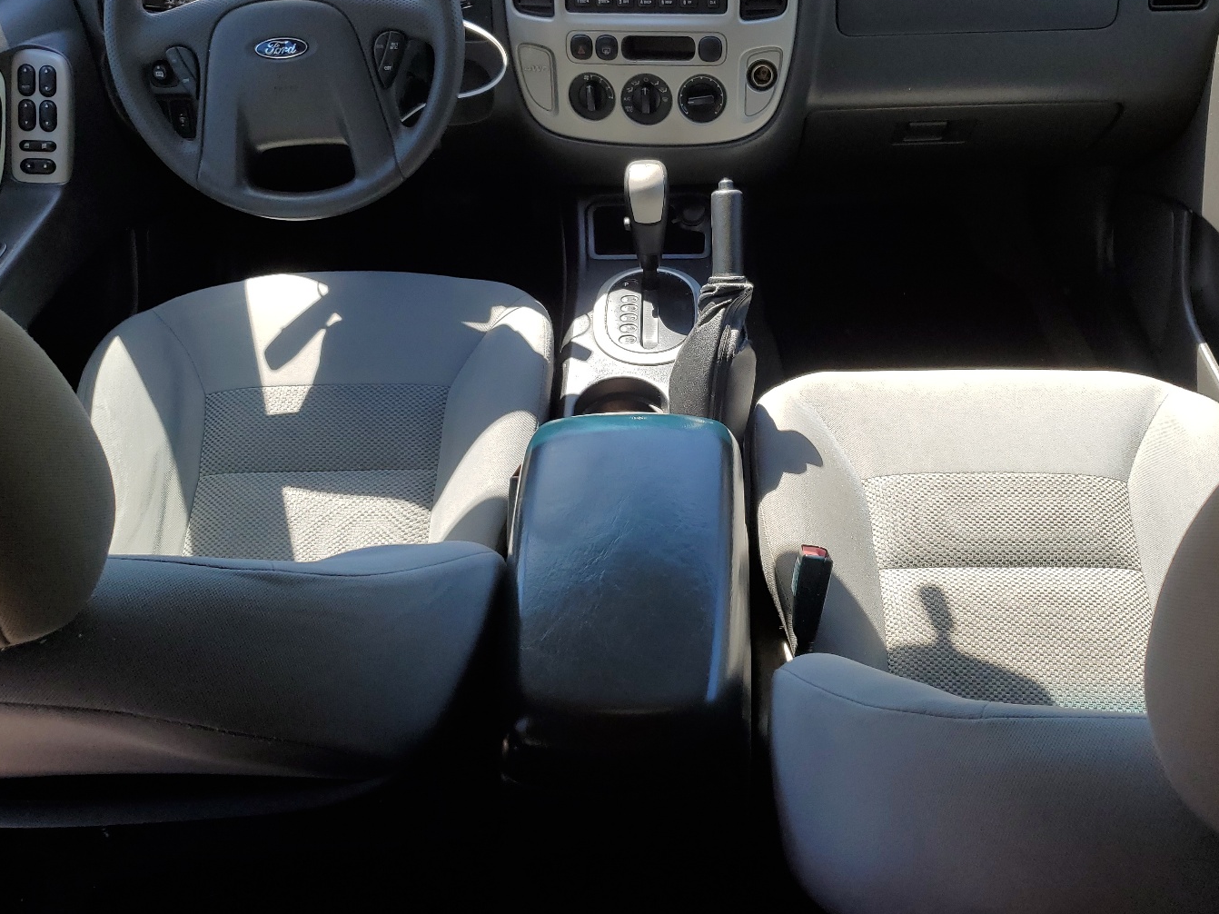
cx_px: 660
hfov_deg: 58.3
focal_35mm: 31
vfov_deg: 45.2
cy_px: 372
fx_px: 1091
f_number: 1.5
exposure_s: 1/588
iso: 50
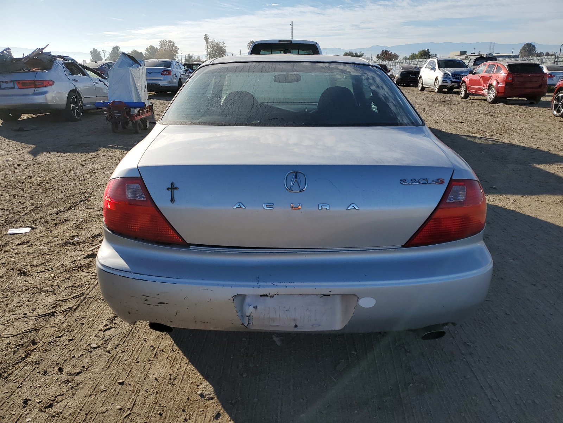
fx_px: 423
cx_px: 282
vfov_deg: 53.1
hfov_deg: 67.3
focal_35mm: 26
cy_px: 212
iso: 50
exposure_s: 1/5000
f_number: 1.5
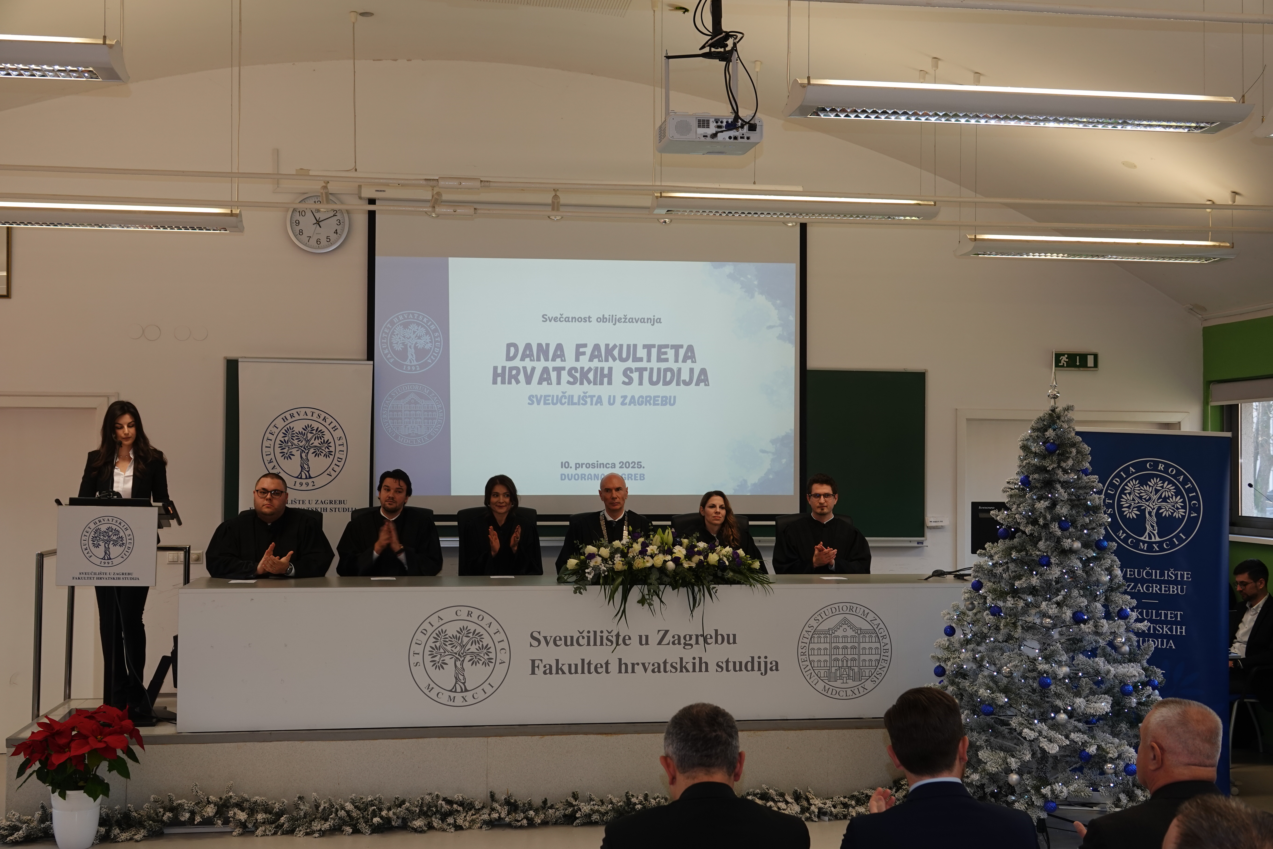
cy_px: 424
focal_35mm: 40
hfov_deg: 48.5
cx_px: 636
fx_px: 1414
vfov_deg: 33.4
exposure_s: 1/60
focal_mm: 14.65
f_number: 3.2
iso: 100
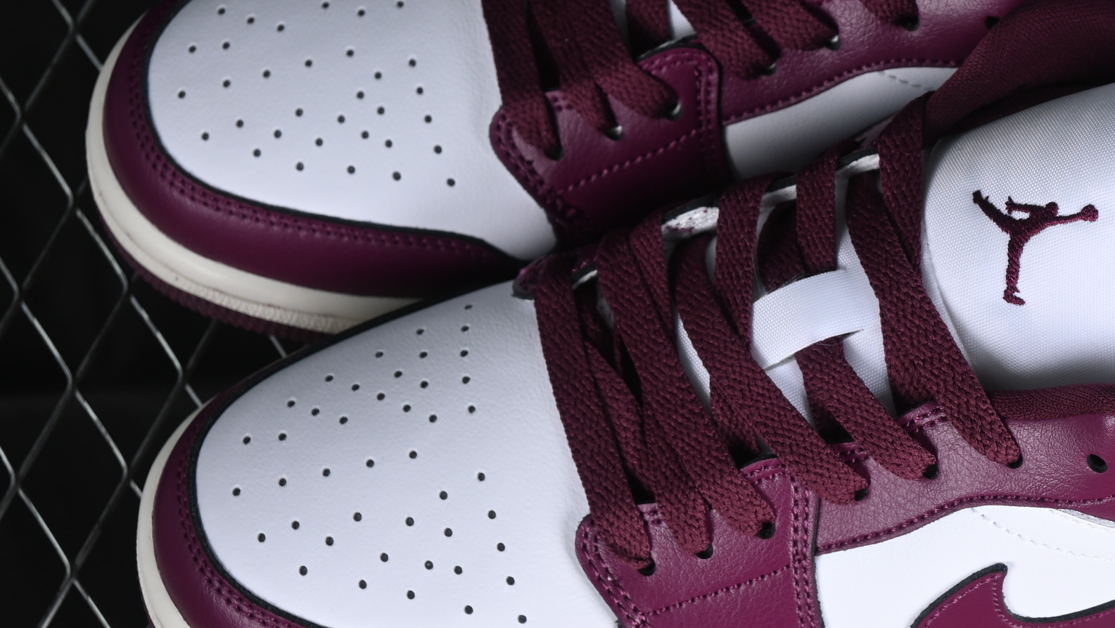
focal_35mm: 138
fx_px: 4080
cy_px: 212
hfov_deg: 15.5
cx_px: 860
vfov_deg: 8.8
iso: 160
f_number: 7.1
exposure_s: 1/80
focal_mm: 50
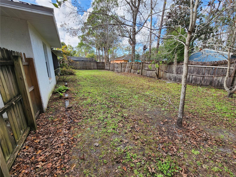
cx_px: 118
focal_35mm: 13
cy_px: 88
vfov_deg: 89.9
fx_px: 89
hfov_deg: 106.2
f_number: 2.2
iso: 50
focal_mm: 2.2
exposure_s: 1/425
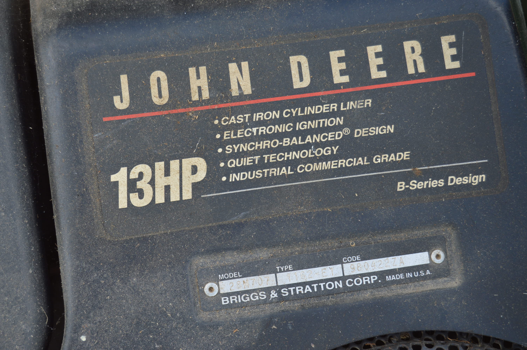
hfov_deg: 24.6
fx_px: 1207
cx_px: 264
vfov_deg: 16.5
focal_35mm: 82
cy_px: 175
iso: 100
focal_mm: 55
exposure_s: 1/125
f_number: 5.6
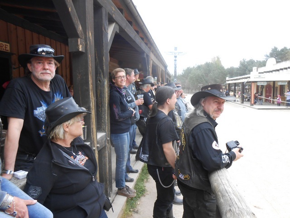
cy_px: 109
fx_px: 218
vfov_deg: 53.1
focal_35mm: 26
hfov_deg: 67.3
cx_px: 145
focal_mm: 4.6
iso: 100
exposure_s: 1/30
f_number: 3.5
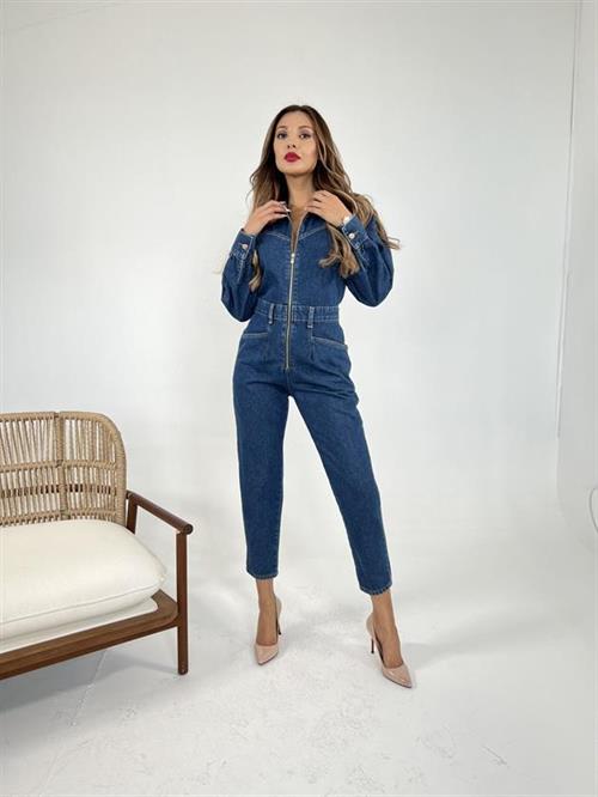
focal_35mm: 26
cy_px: 398
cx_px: 299
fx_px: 598
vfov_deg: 67.3
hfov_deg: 53.1
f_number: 1.5
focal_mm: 5.7
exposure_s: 1/121
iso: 50
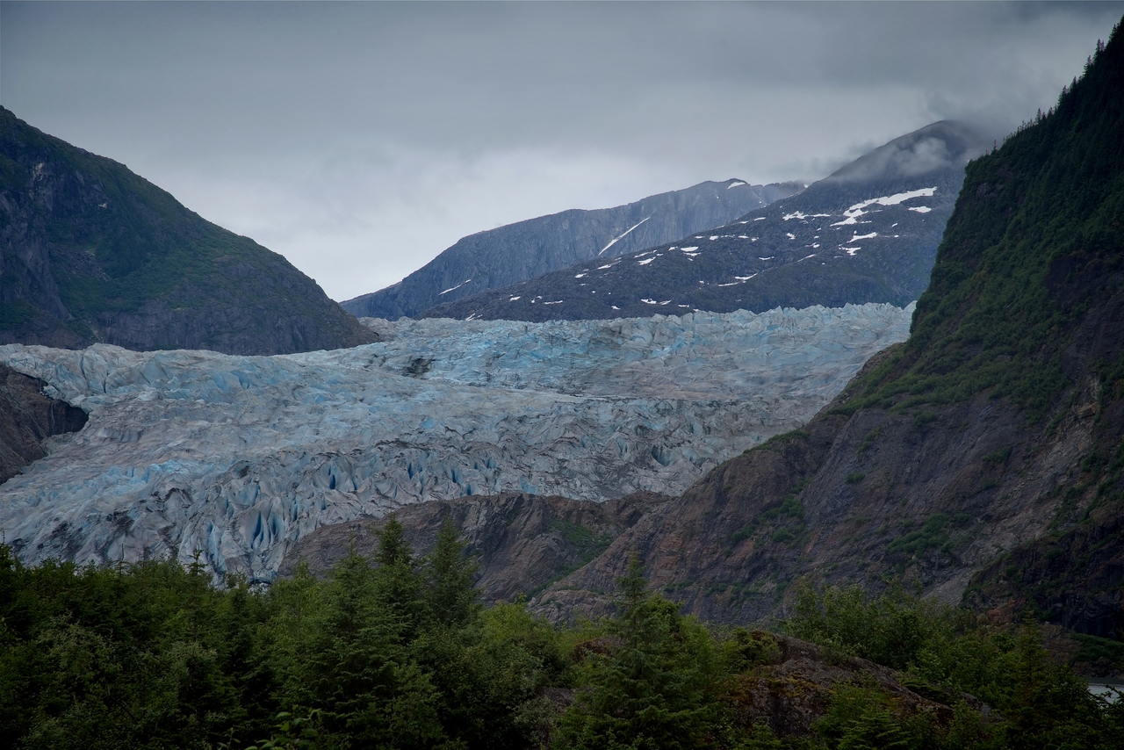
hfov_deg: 17.1
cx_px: 562
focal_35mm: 120
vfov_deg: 11.4
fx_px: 3747
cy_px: 375
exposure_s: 1/320
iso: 100
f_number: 9
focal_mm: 120
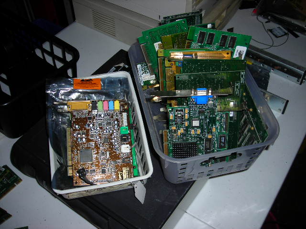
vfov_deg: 37.7
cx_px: 153
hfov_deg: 49.0
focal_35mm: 38
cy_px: 114
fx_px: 336
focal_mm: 6.3
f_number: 3.2
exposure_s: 1/60.1
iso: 50
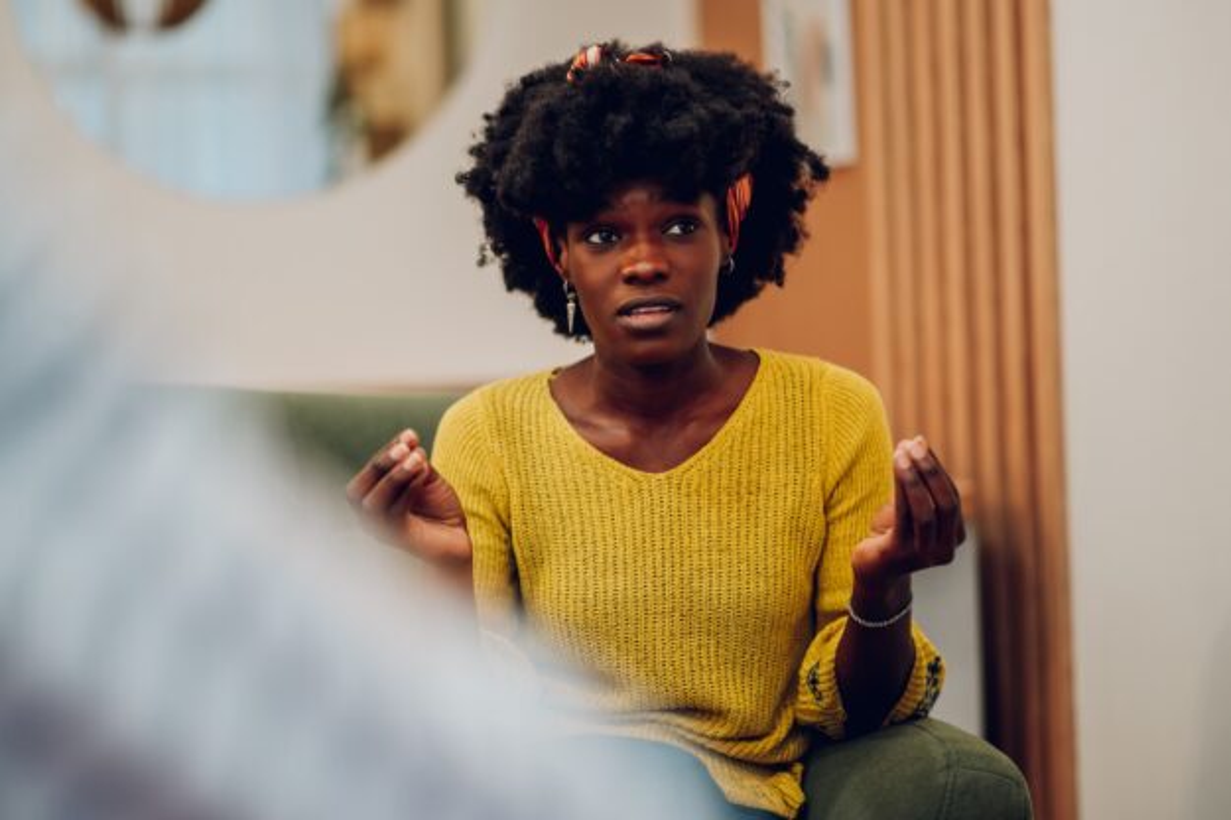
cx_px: 616
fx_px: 2905
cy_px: 410
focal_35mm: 85
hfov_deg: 23.9
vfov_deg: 16.1
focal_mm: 85
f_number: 1.8
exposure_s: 1/200
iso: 320
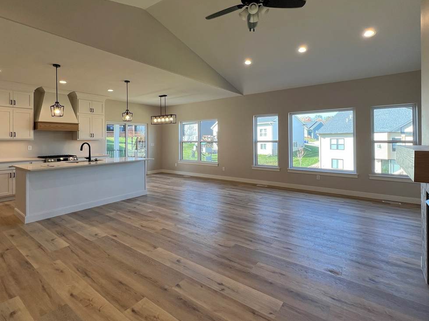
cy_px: 139
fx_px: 211
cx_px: 196
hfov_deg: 90.8
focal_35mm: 17
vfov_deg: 74.3
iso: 50
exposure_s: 1/120
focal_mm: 1.57
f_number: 1.8
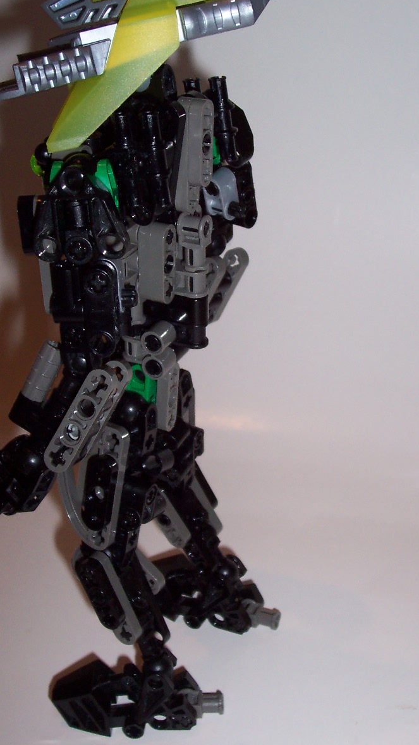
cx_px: 234
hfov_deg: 23.5
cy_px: 377
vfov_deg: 40.6
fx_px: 1008
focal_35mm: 51
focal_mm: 7
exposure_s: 1/60
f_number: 3
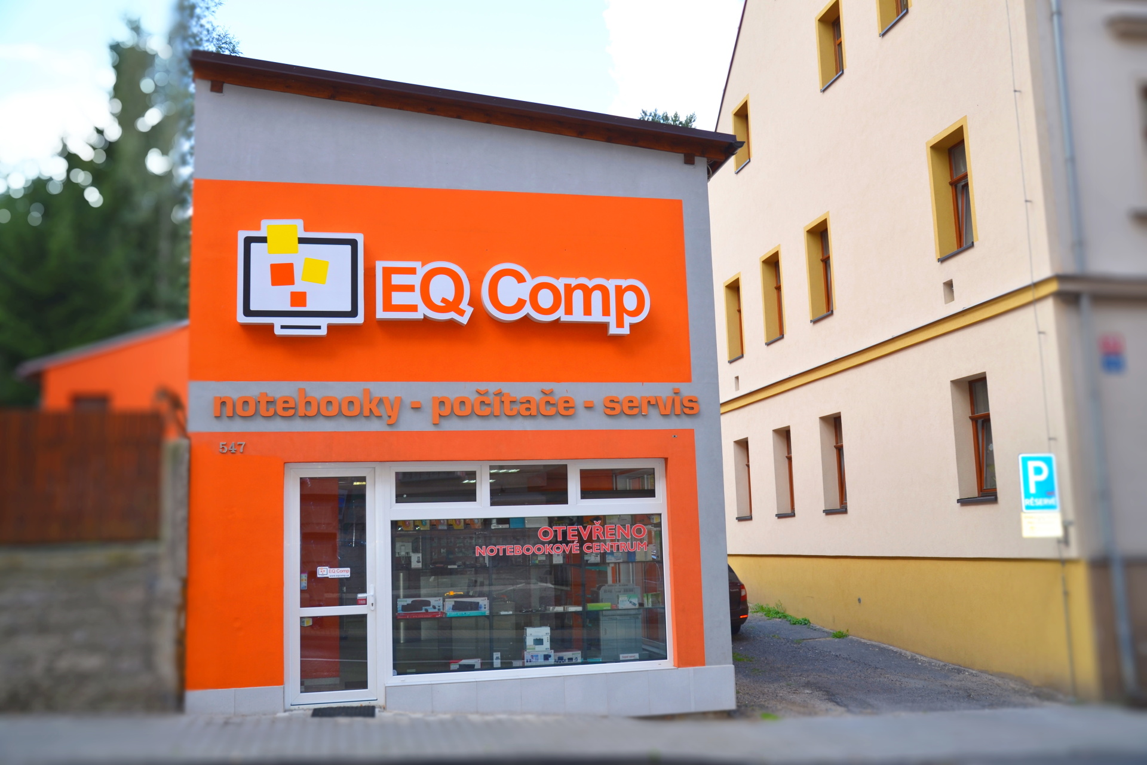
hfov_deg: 57.2
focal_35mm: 33
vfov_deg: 40.0
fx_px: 1051
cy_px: 382
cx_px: 574
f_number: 5
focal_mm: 22
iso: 100
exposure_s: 1/250
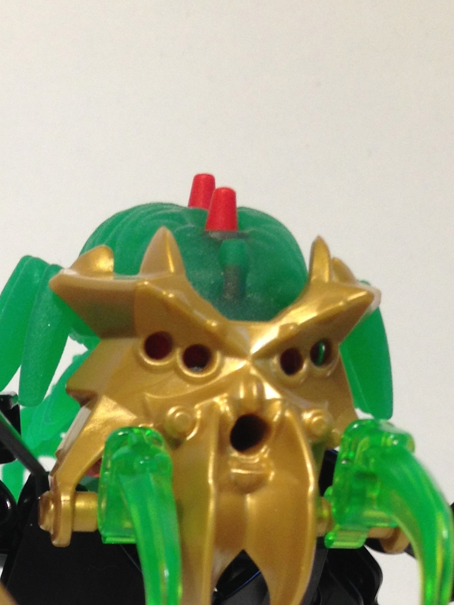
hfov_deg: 15.6
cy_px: 776
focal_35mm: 94
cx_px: 82
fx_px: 1644
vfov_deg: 19.3
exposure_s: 1/20
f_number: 2.4
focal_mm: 4.28
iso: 80
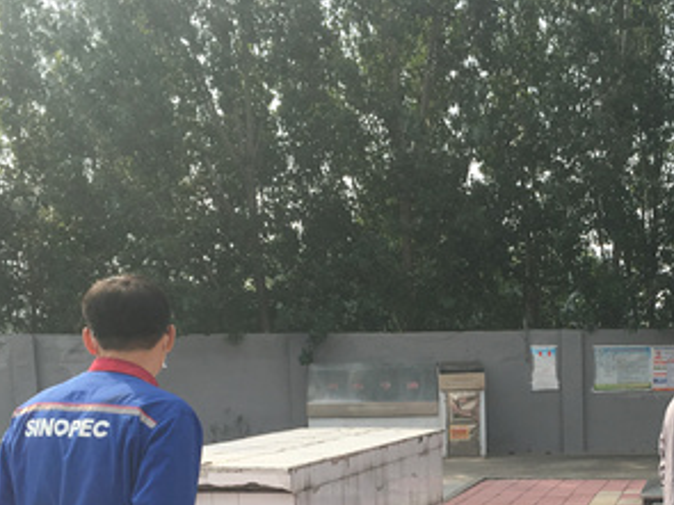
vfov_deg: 23.8
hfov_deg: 31.8
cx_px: 548
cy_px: 496
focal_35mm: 59
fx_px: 1148
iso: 25
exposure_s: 1/1083
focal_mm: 4.15
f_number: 2.2
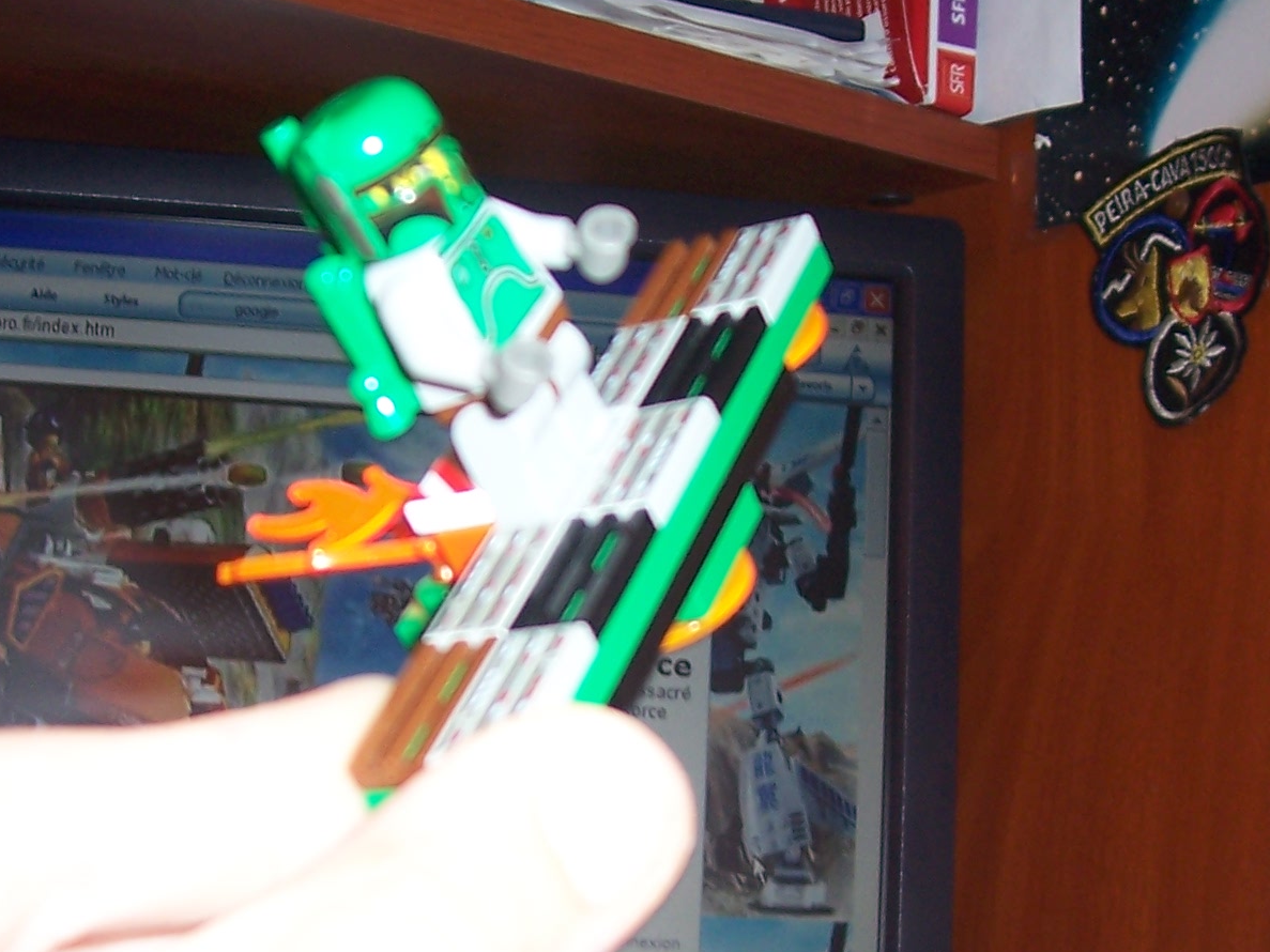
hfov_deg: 29.4
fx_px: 2421
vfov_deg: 22.2
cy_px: 625
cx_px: 542
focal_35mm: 66
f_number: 2.7
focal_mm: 5.6
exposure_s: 1/60
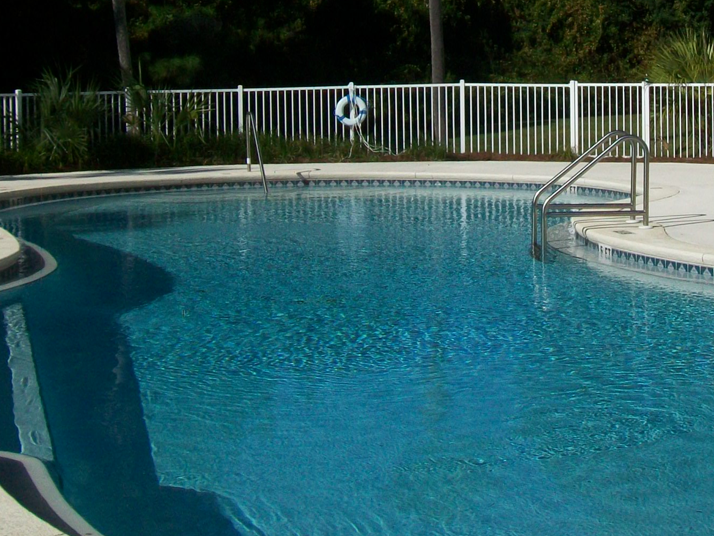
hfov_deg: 27.6
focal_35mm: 70
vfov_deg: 20.8
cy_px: 136
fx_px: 1444
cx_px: 473
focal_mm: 6
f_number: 4.8
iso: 64
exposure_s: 1/1280
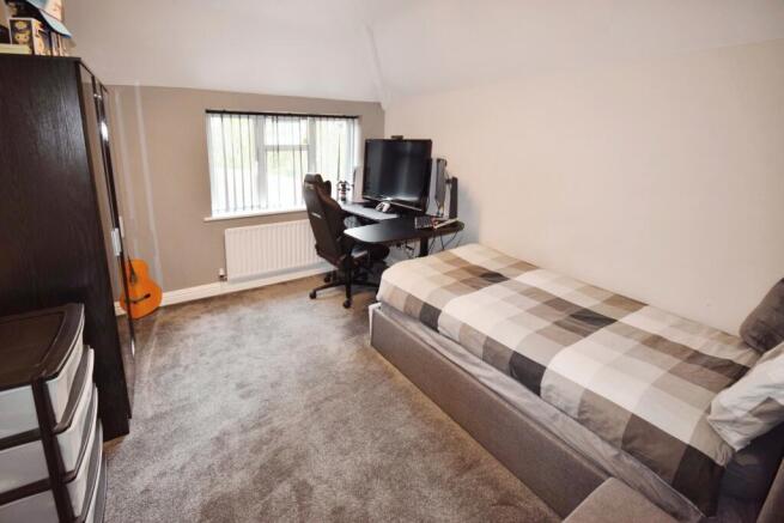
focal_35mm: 15
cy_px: 262
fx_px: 327
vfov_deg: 77.4
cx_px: 392
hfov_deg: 100.4
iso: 800
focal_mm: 10
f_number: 5
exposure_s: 1/100
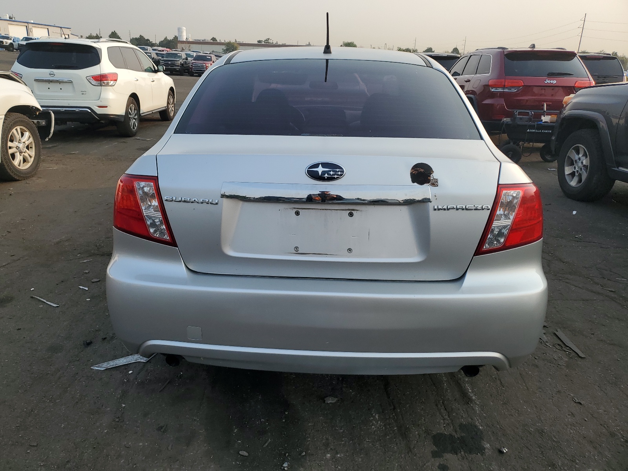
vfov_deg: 53.1
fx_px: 472
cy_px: 236
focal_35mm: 26
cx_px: 314
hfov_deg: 67.3
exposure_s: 1/1429
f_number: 1.5
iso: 50
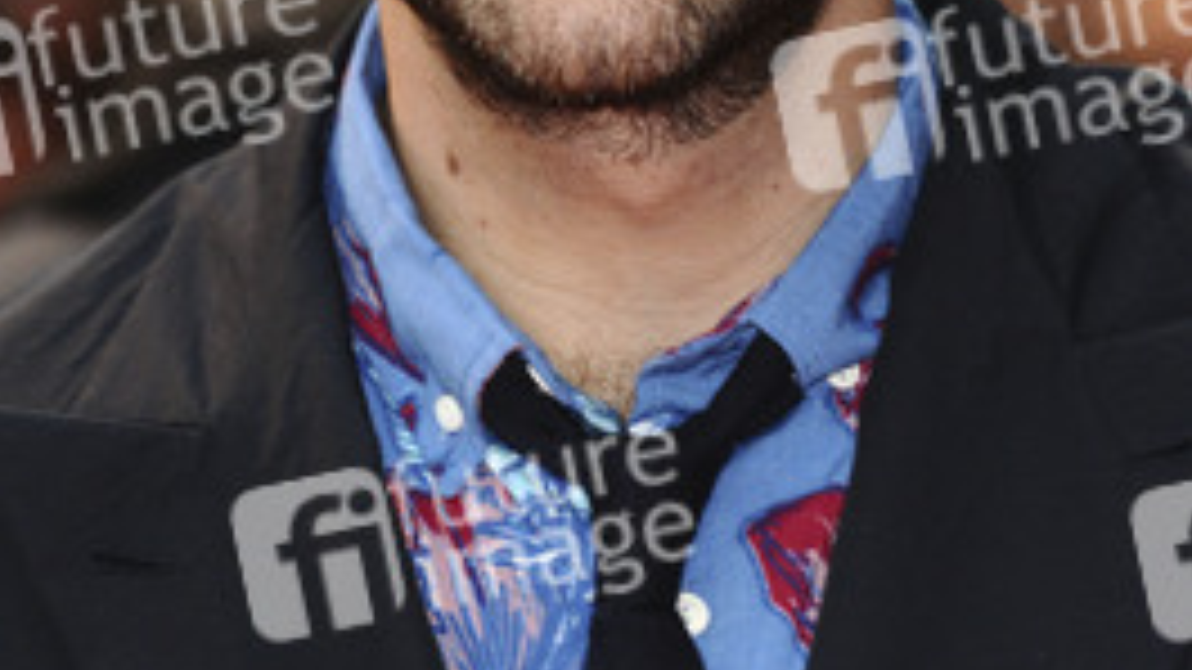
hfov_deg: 5.2
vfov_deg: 2.9
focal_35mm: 416
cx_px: 596
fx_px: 13141
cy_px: -139
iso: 640
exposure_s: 1/200
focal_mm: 175
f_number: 5.6
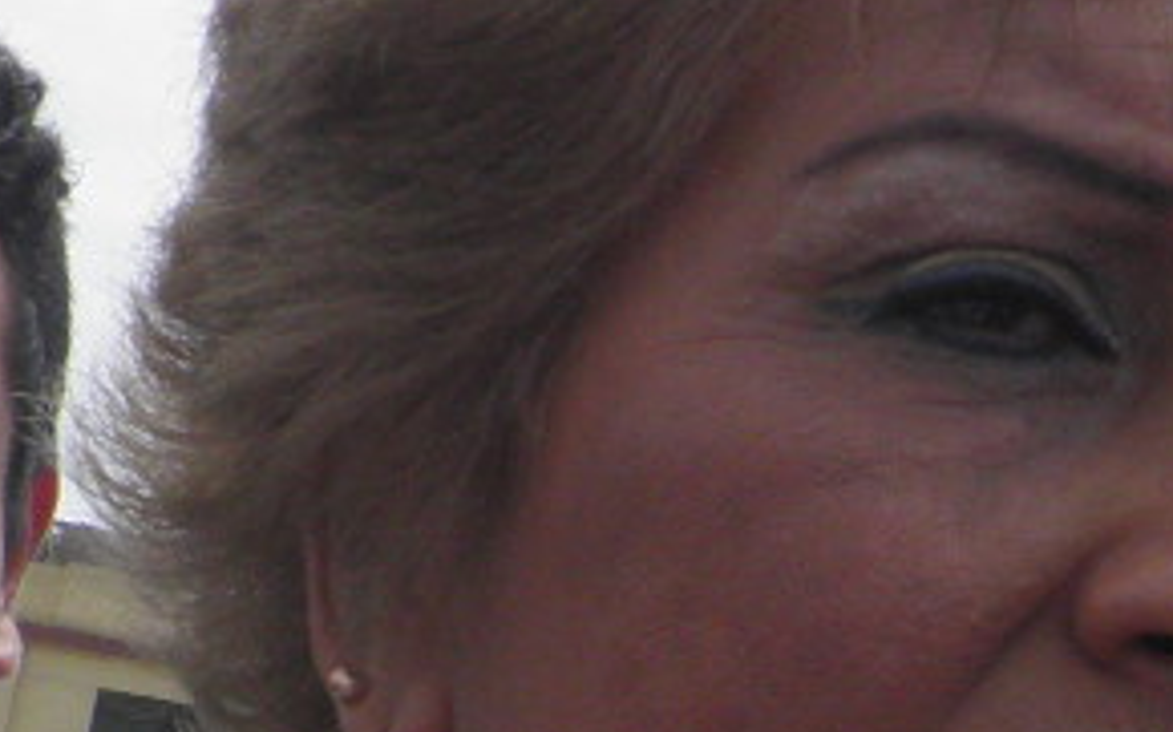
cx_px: 841
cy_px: 1047
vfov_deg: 7.9
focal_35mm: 164
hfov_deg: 12.7
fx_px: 5241
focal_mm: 4.9
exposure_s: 1/400
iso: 50
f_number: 5.7
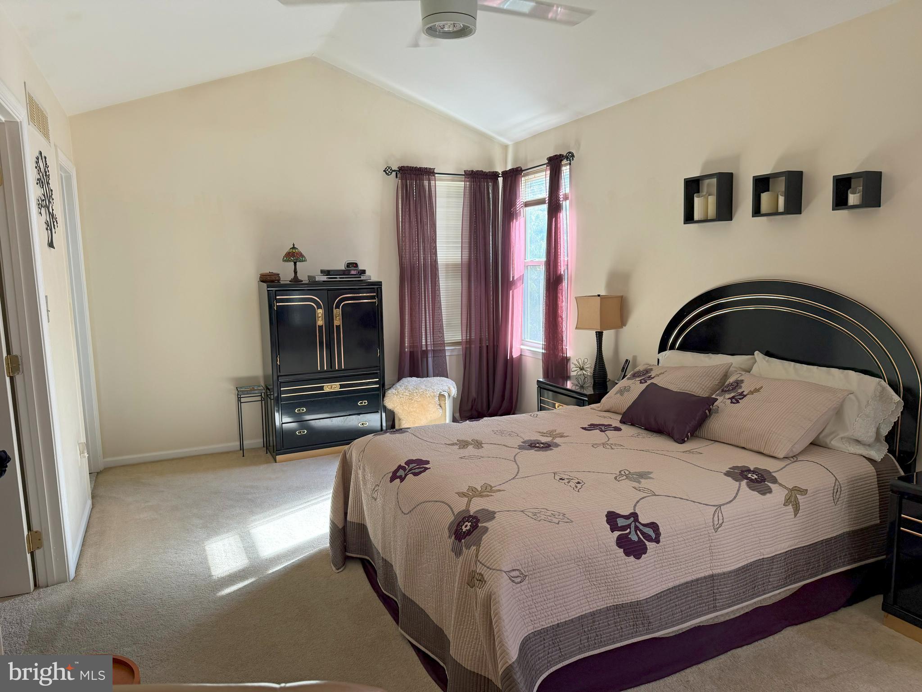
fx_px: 639
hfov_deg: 71.6
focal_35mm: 24
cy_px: 346
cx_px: 461
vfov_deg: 56.8
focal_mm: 6.76
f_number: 1.78
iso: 125
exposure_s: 1/146
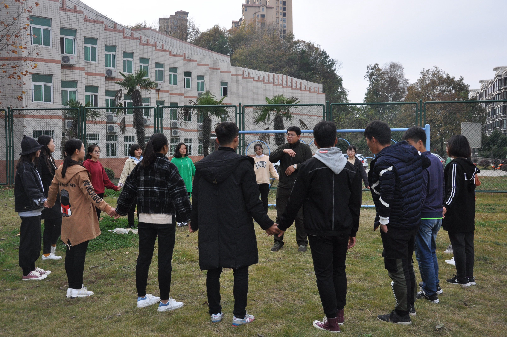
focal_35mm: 138
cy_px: 168
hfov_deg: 14.9
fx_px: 1941
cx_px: 254
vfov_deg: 9.9
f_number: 8
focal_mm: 92
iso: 560
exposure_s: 1/1000
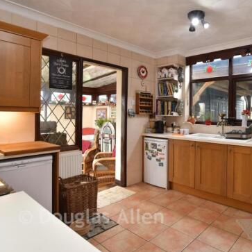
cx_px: 166
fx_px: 189
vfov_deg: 67.1
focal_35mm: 23
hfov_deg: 65.6
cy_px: 113
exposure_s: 1/4
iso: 320
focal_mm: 10
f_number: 8
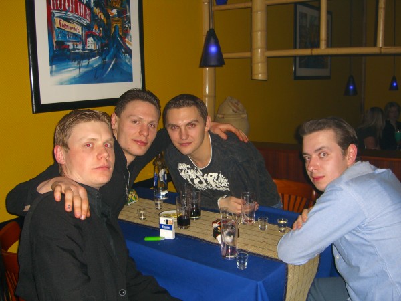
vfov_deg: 37.7
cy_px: 150
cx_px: 200
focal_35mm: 38
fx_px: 440
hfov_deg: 49.0
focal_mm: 7.9
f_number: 2.8
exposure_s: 1/60
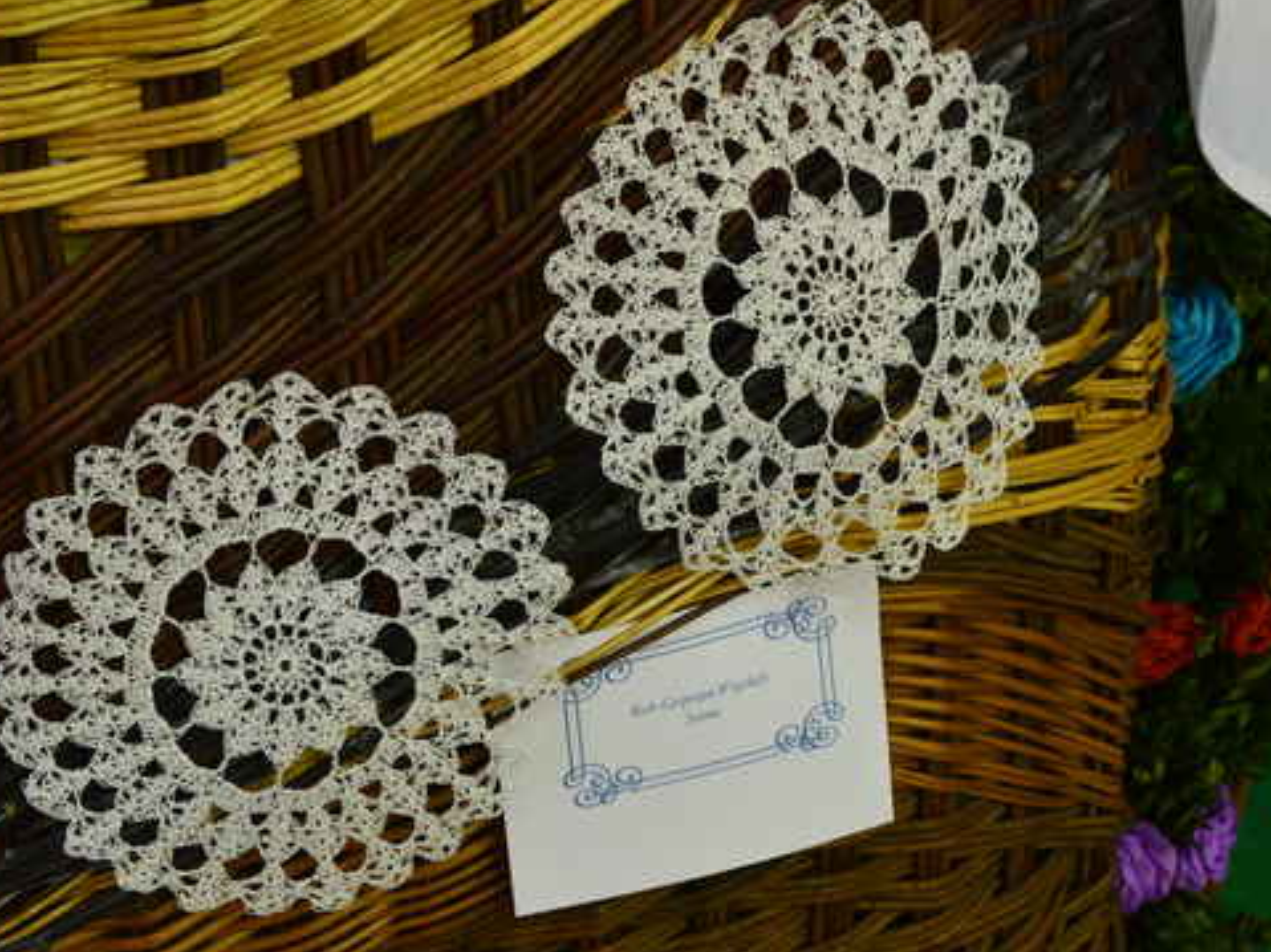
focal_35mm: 62
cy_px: 471
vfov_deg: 23.6
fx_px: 2276
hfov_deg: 31.2
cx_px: 639
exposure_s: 1/30
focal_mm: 34
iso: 400
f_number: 7.1
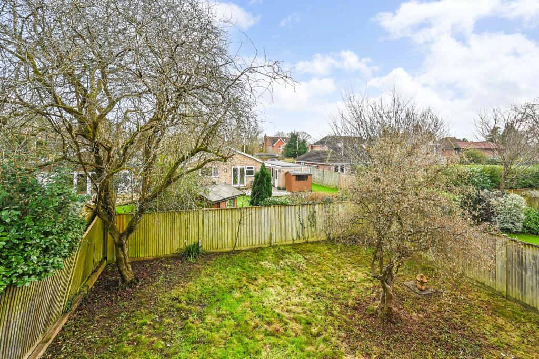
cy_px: 180
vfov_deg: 79.2
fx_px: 217
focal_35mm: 14
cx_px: 270
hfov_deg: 102.3
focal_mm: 14.5
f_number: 8
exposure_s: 1/160
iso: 400
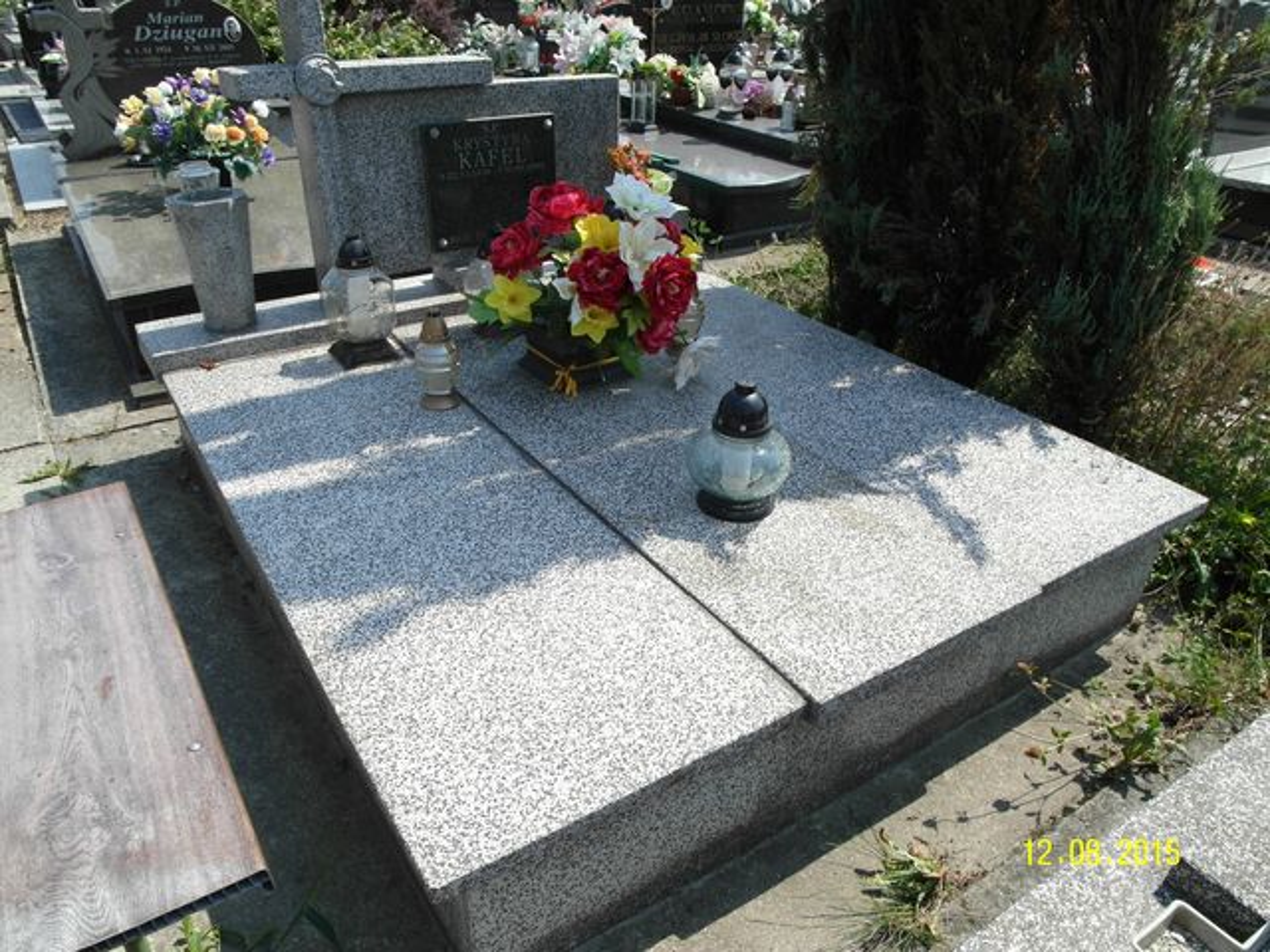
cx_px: 635
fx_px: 881
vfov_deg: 56.8
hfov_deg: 71.6
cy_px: 476
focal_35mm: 24
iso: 80
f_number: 4.4
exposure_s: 1/350
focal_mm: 5.2
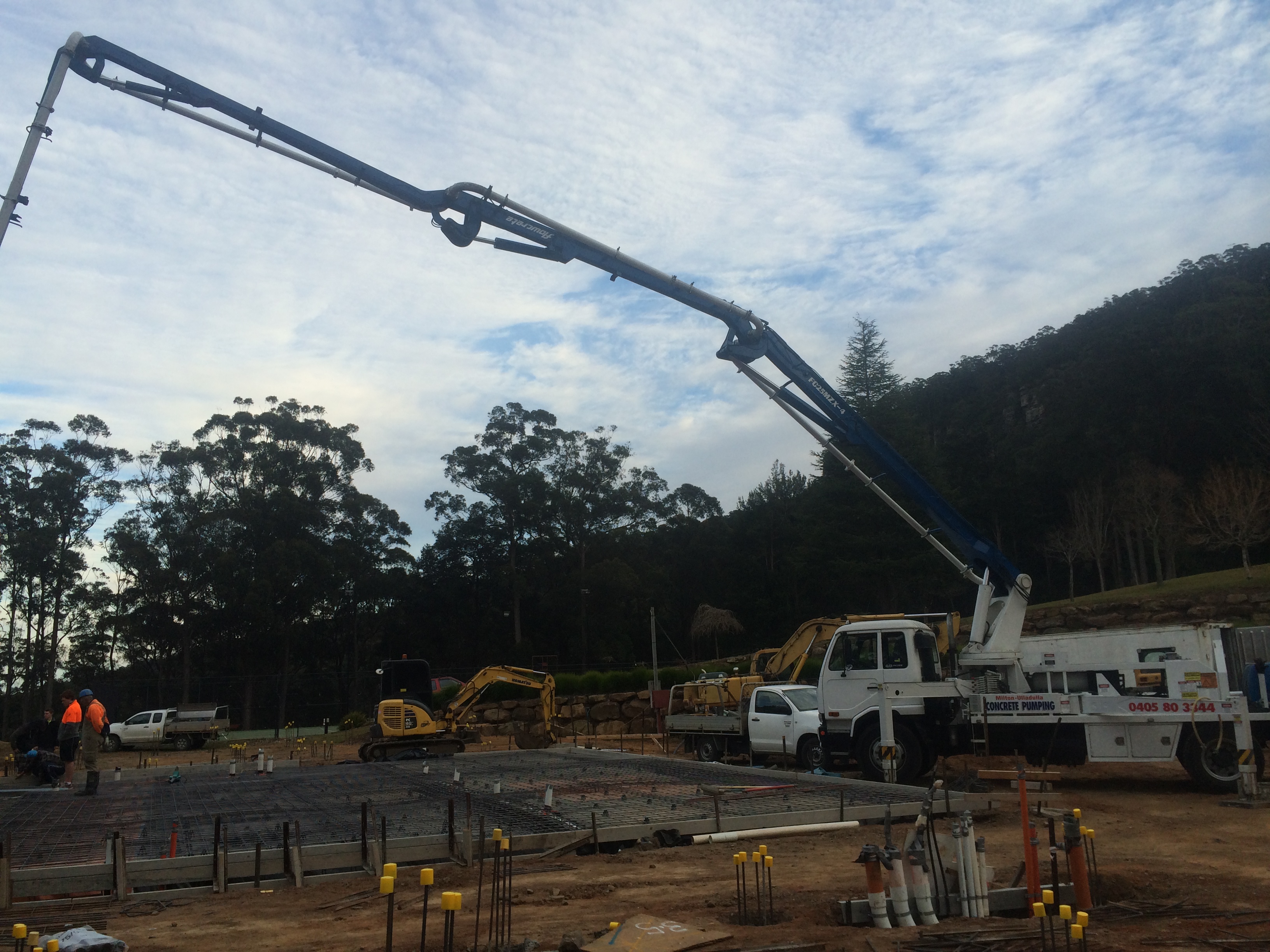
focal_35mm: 30
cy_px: 476
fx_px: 1101
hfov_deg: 60.0
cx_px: 635
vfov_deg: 46.8
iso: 32
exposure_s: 1/360
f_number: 2.2
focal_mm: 4.12
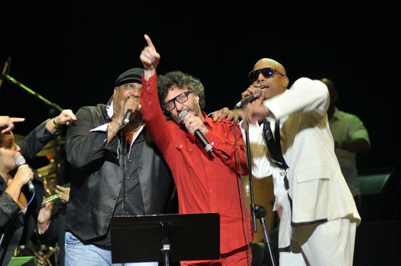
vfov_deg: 6.8
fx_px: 2254
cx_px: 200
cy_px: 133
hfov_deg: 10.2
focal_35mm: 202
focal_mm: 135
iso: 280
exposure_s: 1/125
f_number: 2.8
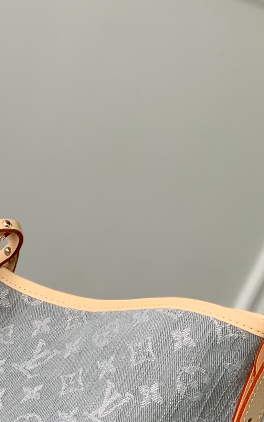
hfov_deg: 7.7
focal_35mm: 170
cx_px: -15
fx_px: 1957
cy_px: 237
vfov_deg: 12.3
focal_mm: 6
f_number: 2.4
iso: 64
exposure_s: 1/122
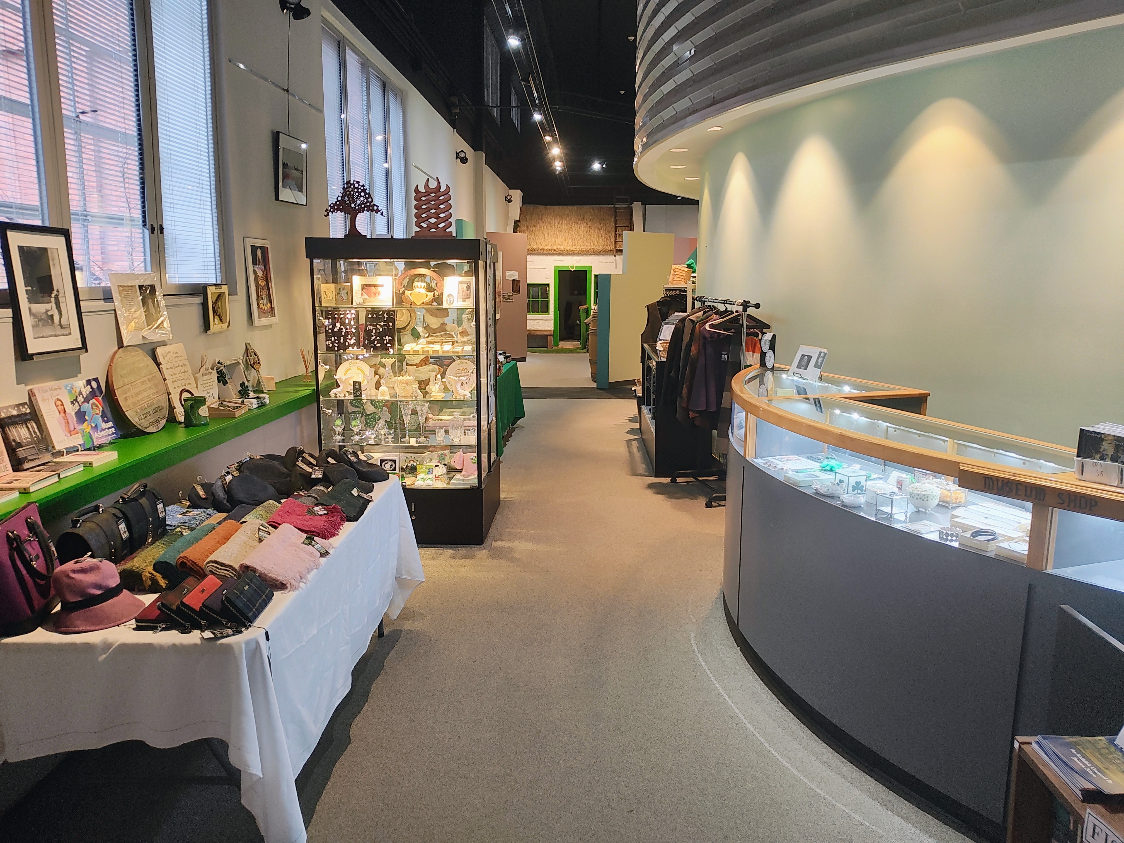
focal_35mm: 25
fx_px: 812
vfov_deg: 54.9
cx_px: 562
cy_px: 422
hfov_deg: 69.4
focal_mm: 4.15
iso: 173
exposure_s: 1/30
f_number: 1.5
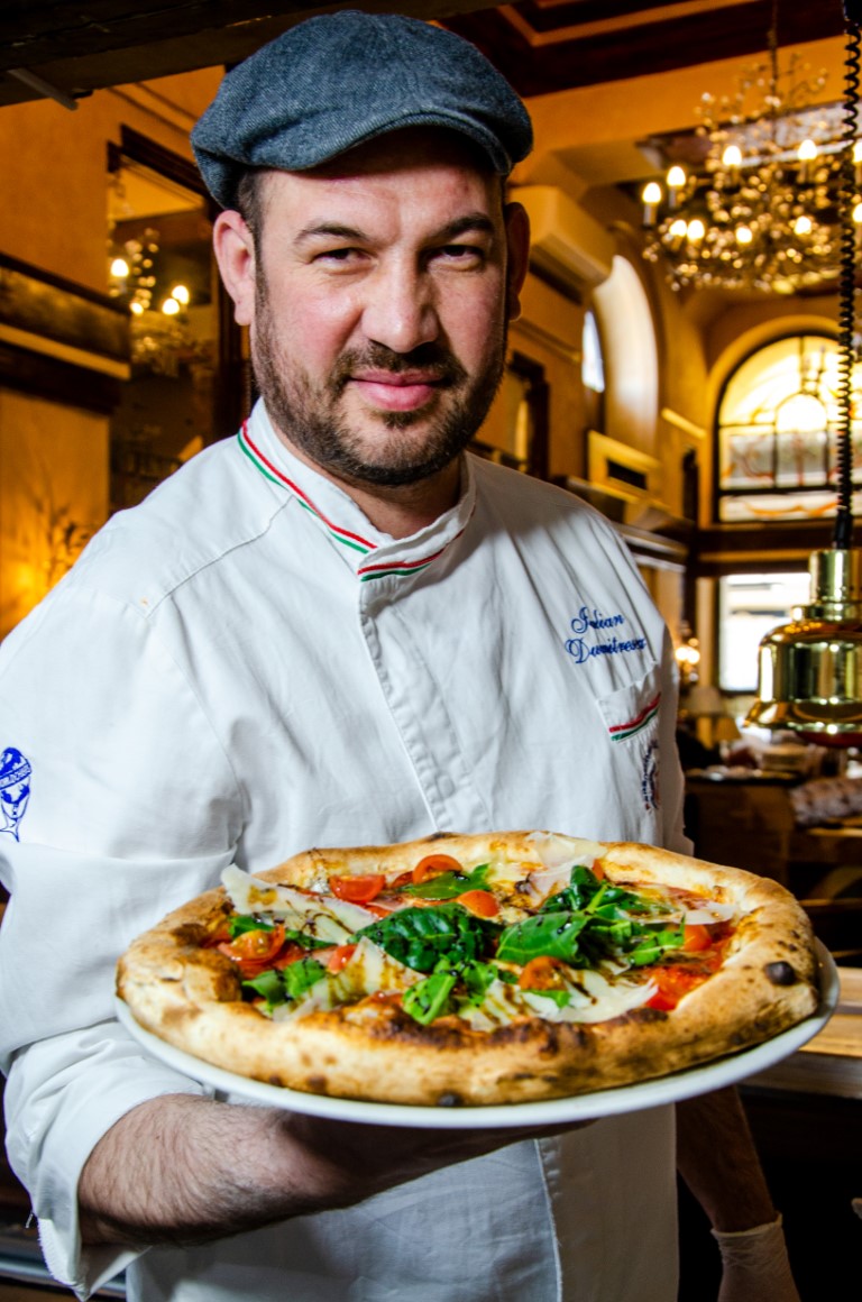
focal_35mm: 45
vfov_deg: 43.7
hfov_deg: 29.7
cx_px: 431
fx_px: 1624
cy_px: 651
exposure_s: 1/20
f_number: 5
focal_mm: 30
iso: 500
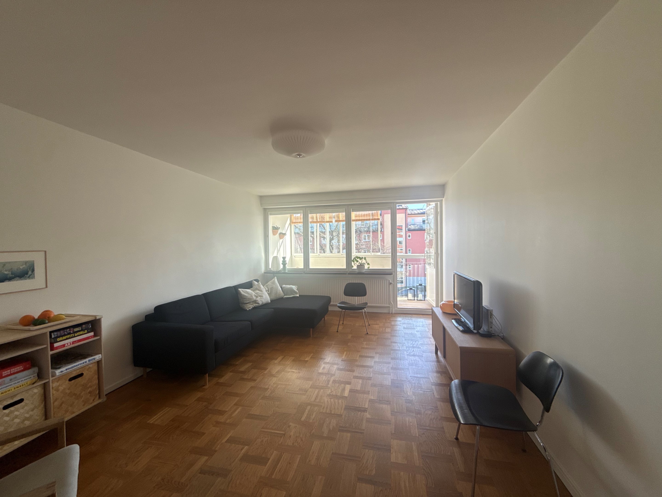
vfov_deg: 85.7
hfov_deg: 102.1
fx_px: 268
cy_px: 248
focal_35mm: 14
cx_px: 331
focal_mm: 2.22
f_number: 2.2
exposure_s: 1/143
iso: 50
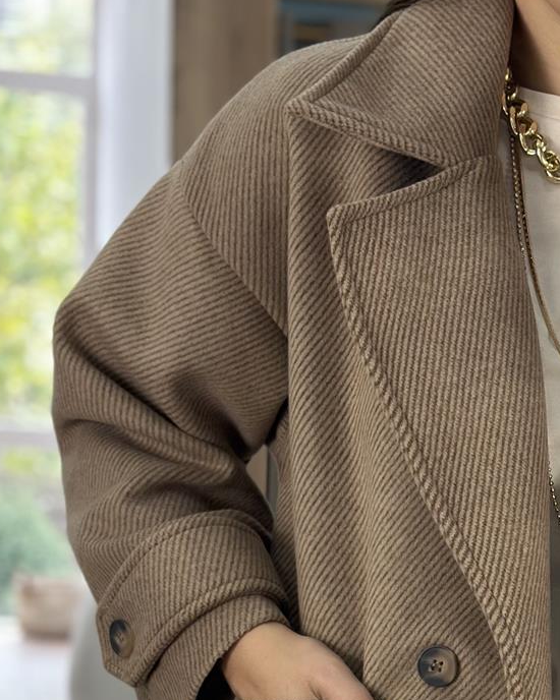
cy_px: 713
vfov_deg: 17.2
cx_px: 595
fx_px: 2259
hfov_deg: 13.9
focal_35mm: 109
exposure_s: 1/100
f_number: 1.78
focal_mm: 6.86
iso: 80
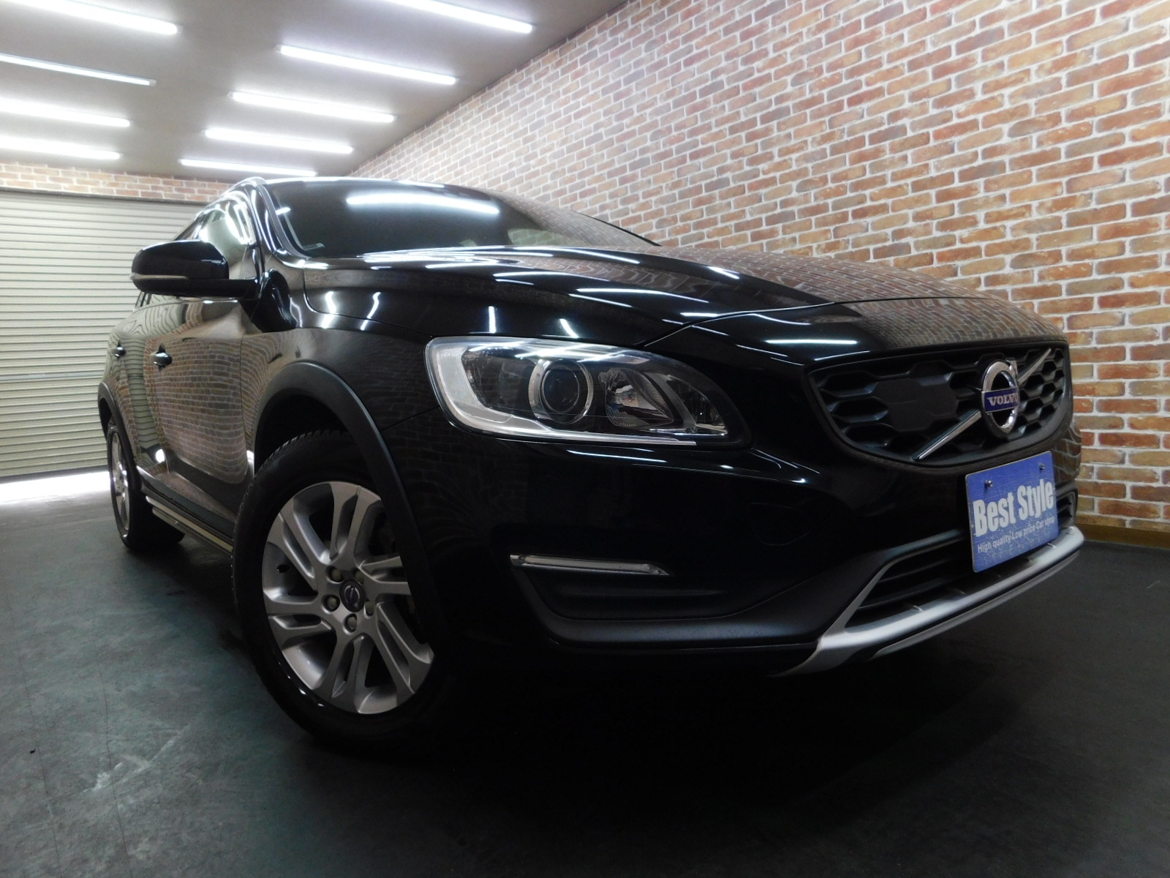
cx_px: 585
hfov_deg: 73.9
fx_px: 777
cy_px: 439
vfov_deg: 58.9
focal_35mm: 23
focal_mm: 4
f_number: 3
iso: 220
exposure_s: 1/30
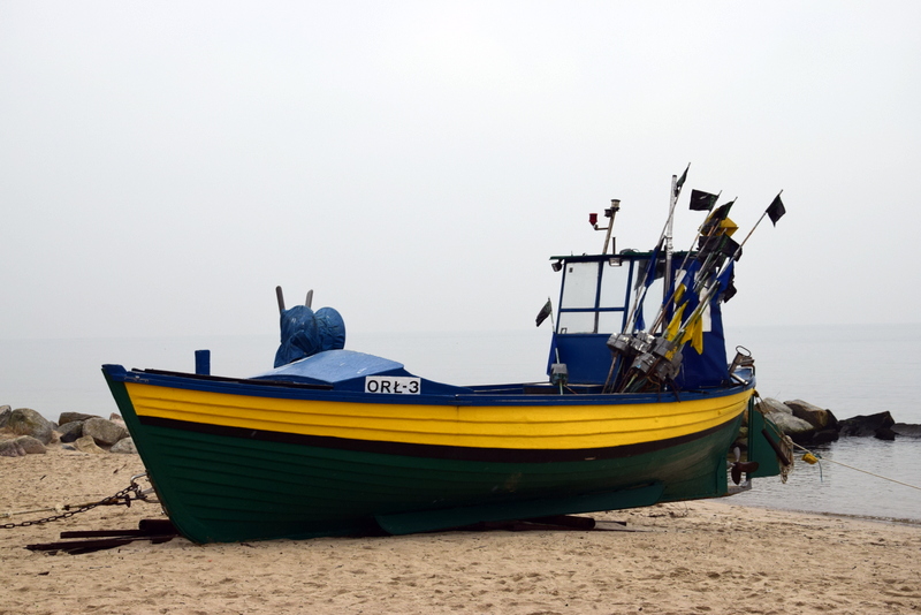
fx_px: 1612
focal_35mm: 63
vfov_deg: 21.6
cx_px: 460
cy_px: 308
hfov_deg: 31.9
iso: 400
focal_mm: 42
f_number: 9
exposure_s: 1/160
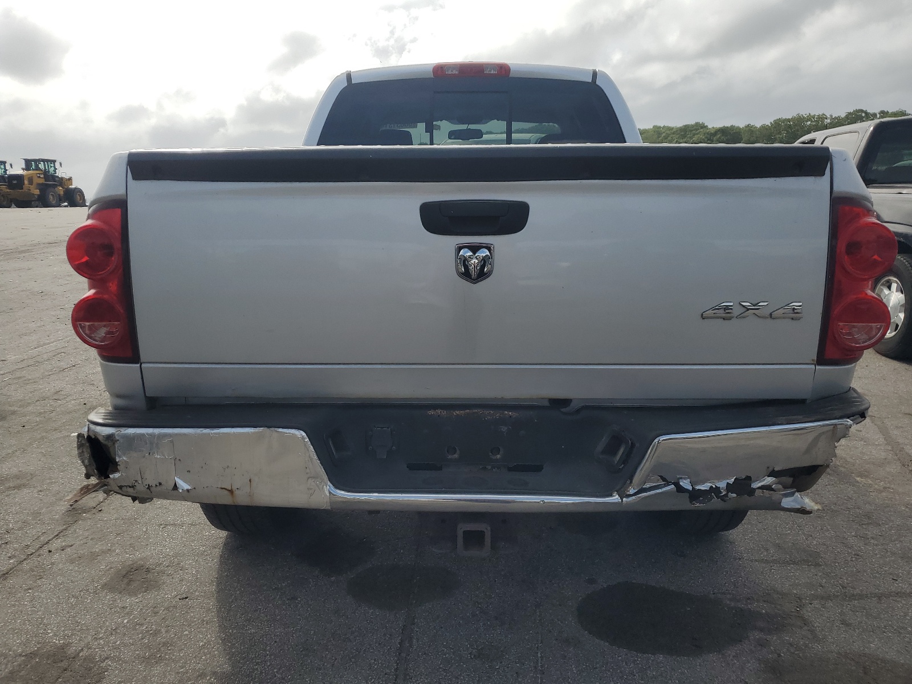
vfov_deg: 53.1
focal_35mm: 26
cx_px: 456
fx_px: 685
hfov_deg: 67.3
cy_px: 342
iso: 50
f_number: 1.5
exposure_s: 1/5000
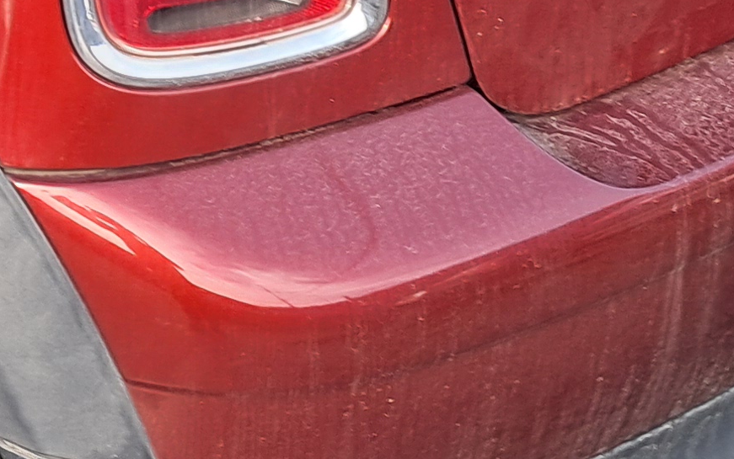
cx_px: -118
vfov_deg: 9.5
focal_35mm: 134
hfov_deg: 15.1
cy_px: -259
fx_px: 2681
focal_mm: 4
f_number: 1.8
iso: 50
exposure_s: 1/60
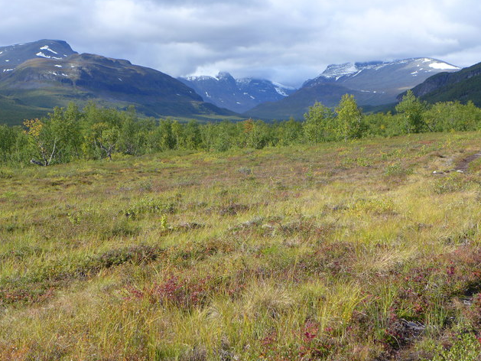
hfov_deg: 29.4
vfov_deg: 22.3
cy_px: 180
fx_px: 917
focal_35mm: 66
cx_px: 253
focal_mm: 11.8
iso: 80
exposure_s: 1/1300
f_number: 2.8
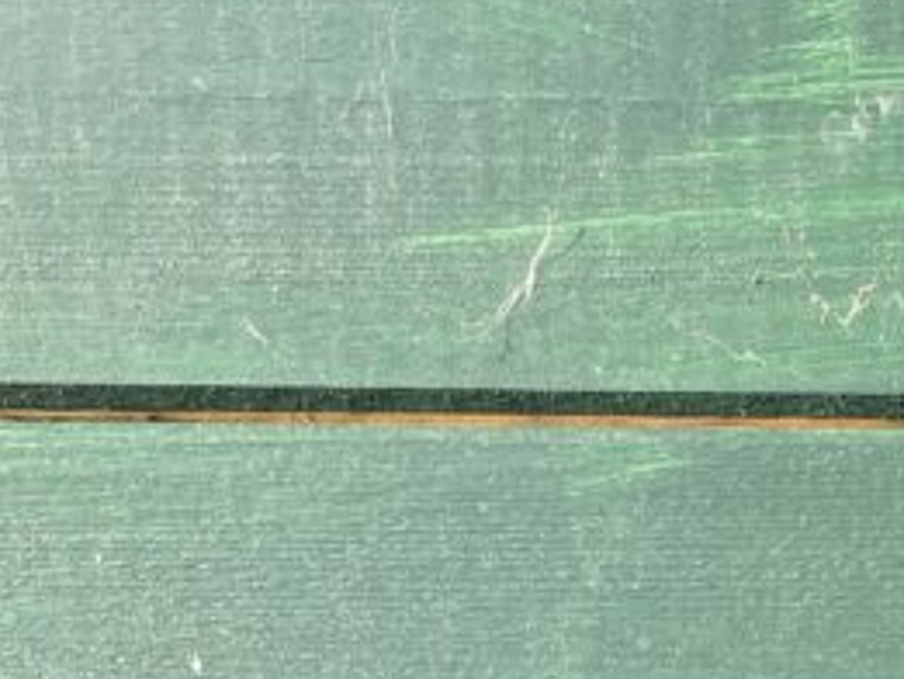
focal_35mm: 102
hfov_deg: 18.2
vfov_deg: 13.4
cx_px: 1098
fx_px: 2665
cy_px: 1116
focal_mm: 4.2
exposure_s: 1/354
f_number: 1.6
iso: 32
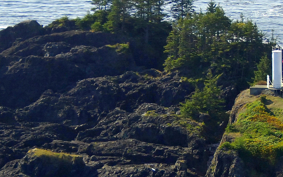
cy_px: 111
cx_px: 112
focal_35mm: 217
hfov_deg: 9.7
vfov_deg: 6.0
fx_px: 1673
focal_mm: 40
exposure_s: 1/1000
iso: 400
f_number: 6
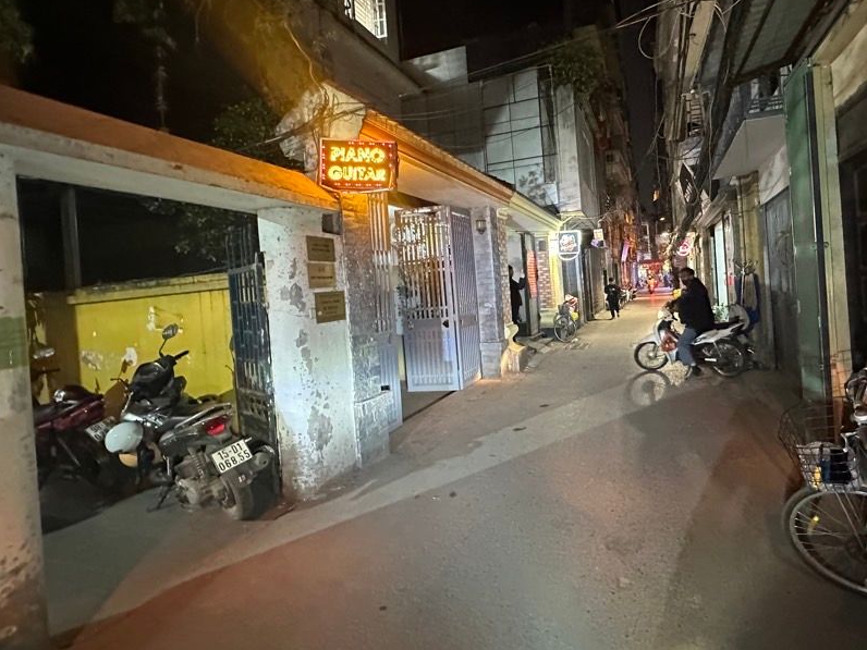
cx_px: 537
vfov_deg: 71.3
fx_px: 451
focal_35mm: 18
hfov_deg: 86.2
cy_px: 285
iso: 1250
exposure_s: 1/50
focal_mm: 2.22
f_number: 2.2
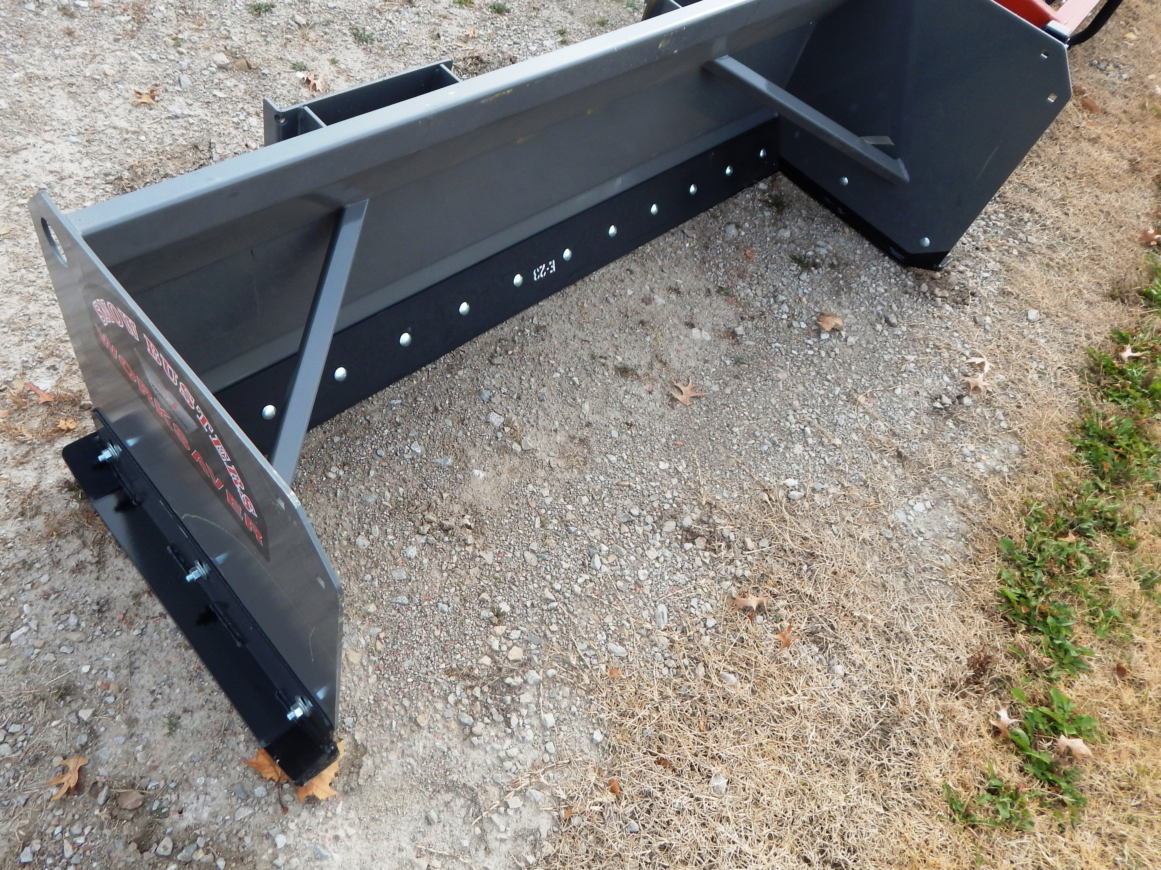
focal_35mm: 25
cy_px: 377
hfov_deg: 69.3
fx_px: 838
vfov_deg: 54.7
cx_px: 541
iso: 125
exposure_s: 1/640
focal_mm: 4
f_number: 3
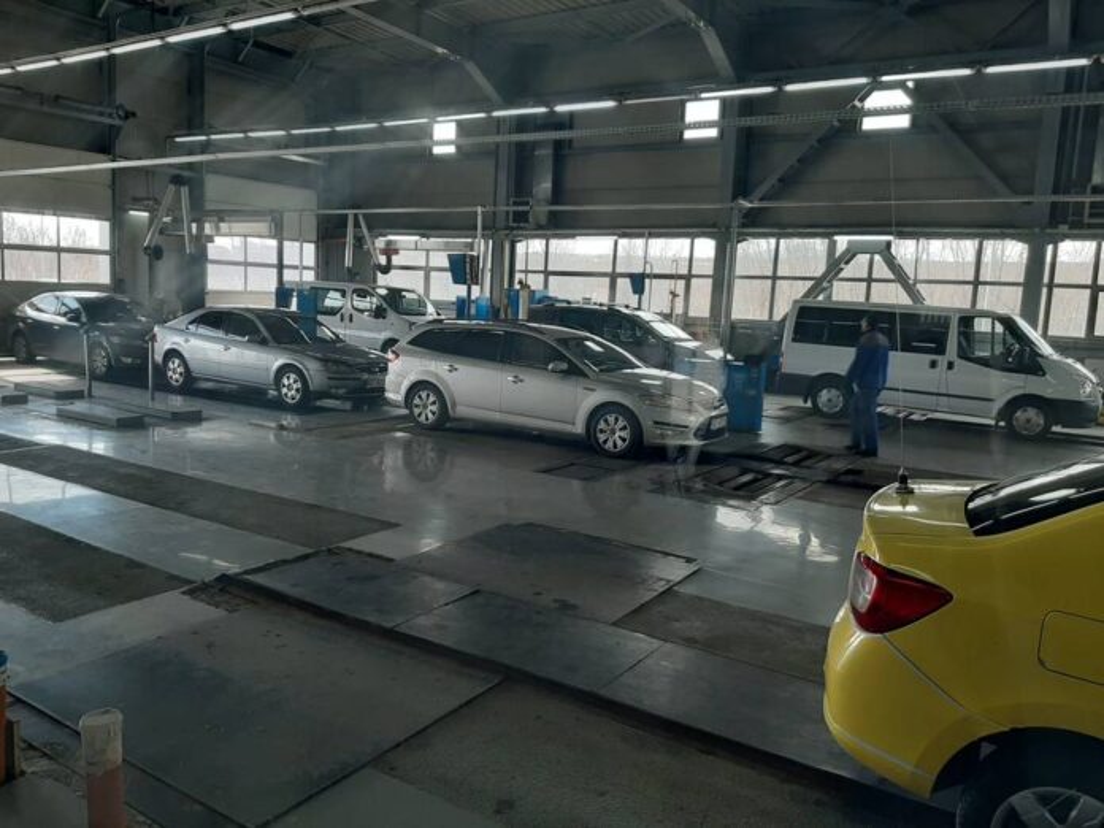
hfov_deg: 67.3
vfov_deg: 53.1
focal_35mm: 26
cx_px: 552
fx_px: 829
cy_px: 414
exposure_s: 1/100
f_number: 1.7
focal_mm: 3.93
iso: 40
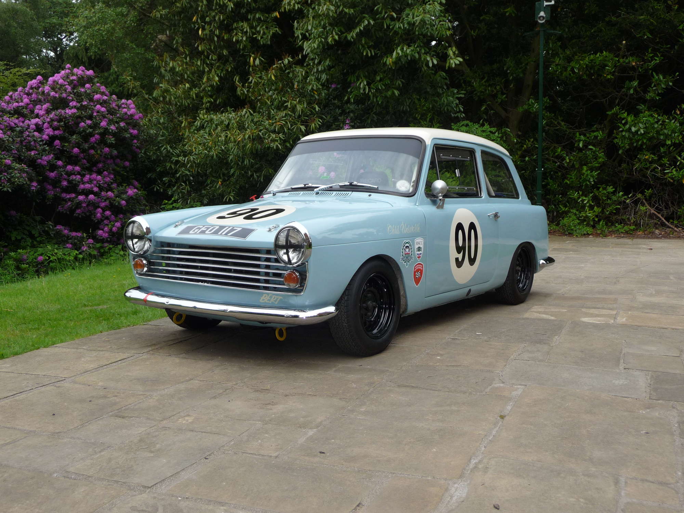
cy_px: 256
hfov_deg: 49.0
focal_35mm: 38
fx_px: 751
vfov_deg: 37.7
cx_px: 342
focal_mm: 6.3
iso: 100
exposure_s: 1/250
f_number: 3.8
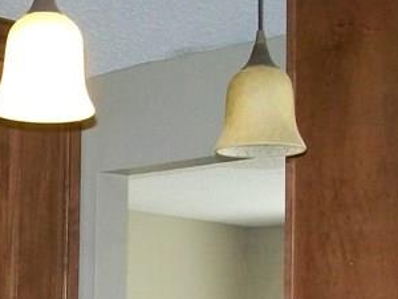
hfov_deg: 15.2
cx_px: -145
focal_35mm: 123
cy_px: 477
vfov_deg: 11.4
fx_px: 1414
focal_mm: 6
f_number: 2.7
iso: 160
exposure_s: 1/60
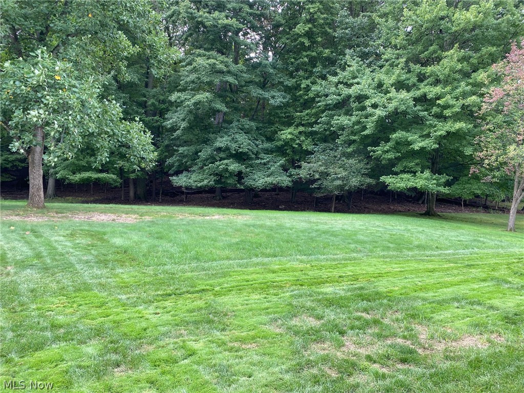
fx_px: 394
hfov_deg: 67.3
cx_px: 262
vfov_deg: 53.1
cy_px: 196
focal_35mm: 26
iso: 32
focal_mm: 4.25
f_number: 1.8
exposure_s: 1/152
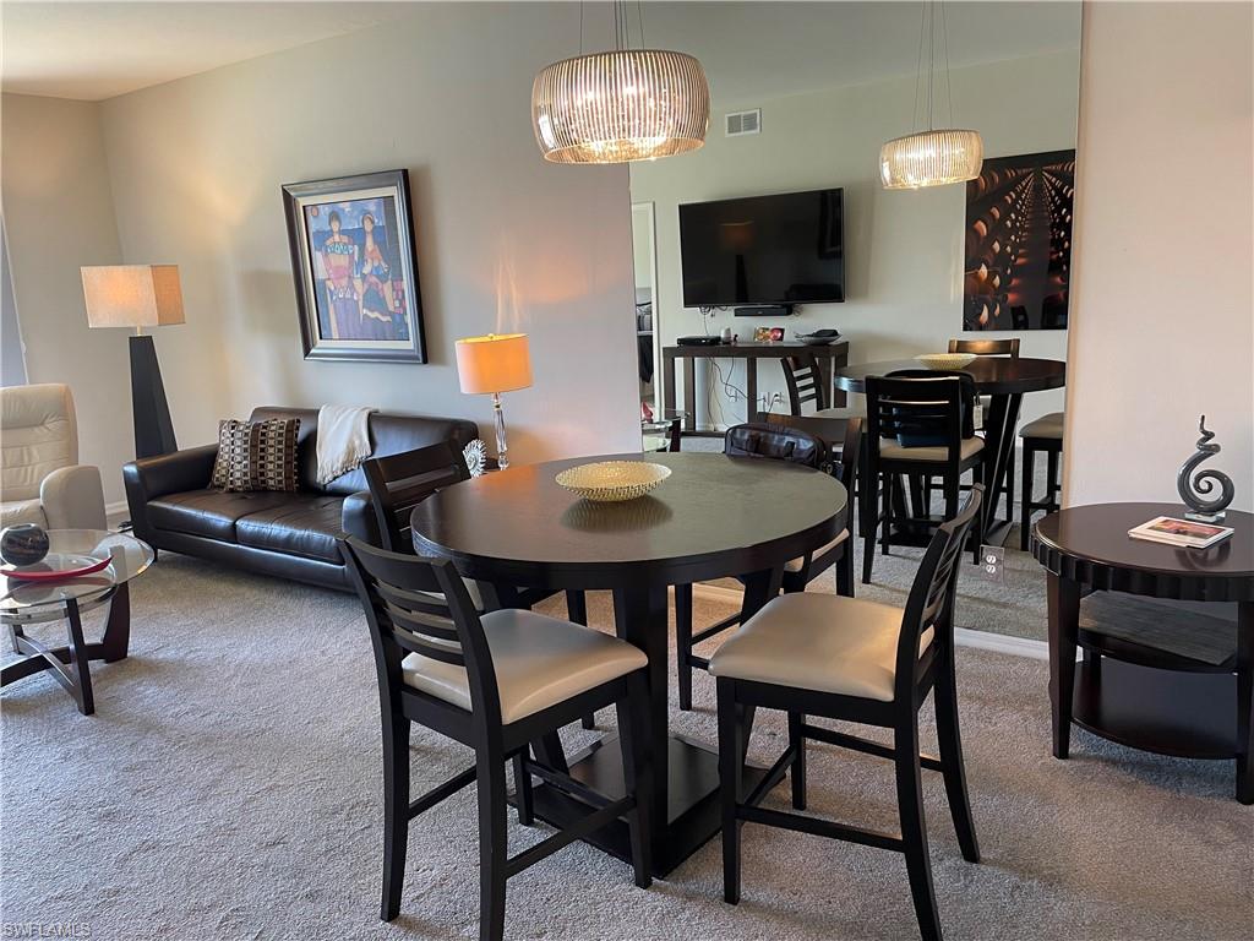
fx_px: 942
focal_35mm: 26
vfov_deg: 53.1
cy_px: 470
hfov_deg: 67.3
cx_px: 627
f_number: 1.6
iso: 80
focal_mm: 4.2
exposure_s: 1/60
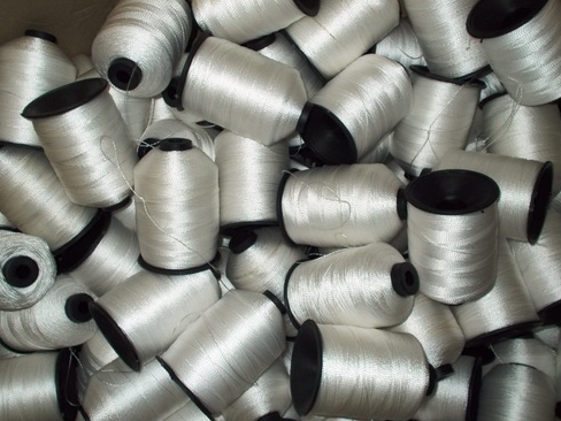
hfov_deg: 46.8
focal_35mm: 40
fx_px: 648
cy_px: 215
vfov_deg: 36.0
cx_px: 285
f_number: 3.9
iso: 200
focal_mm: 6.9
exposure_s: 1/30
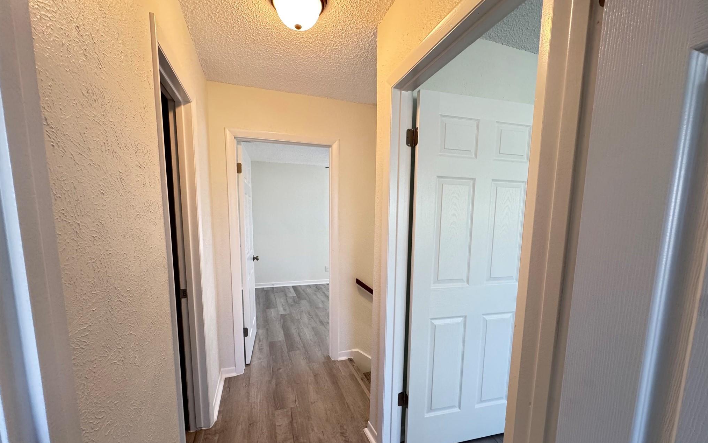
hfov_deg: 101.5
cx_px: 357
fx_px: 289
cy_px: 256
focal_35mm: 15
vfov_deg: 74.3
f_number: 2.2
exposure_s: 1/60
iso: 250
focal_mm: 2.22
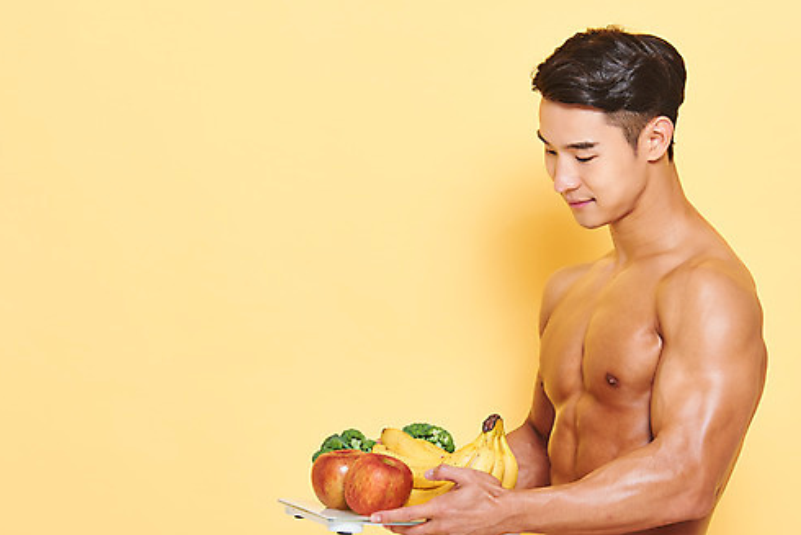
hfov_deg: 9.9
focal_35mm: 208
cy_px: 299
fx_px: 4629
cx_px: 481
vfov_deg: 6.6
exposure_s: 1/125
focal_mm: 170
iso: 100
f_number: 11
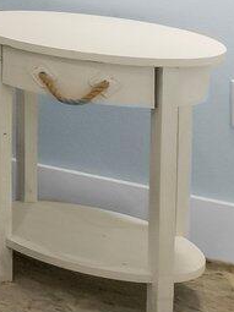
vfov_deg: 15.2
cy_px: -206
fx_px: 1046
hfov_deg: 7.8
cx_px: -723
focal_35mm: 116
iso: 400
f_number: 9
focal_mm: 10
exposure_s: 1/13
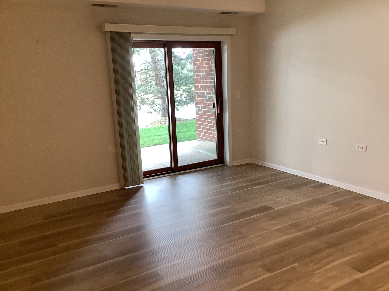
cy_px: 146
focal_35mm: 31
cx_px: 194
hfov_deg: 58.4
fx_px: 348
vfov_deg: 45.4
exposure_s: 1/60
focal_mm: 3.3
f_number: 2.4
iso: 160
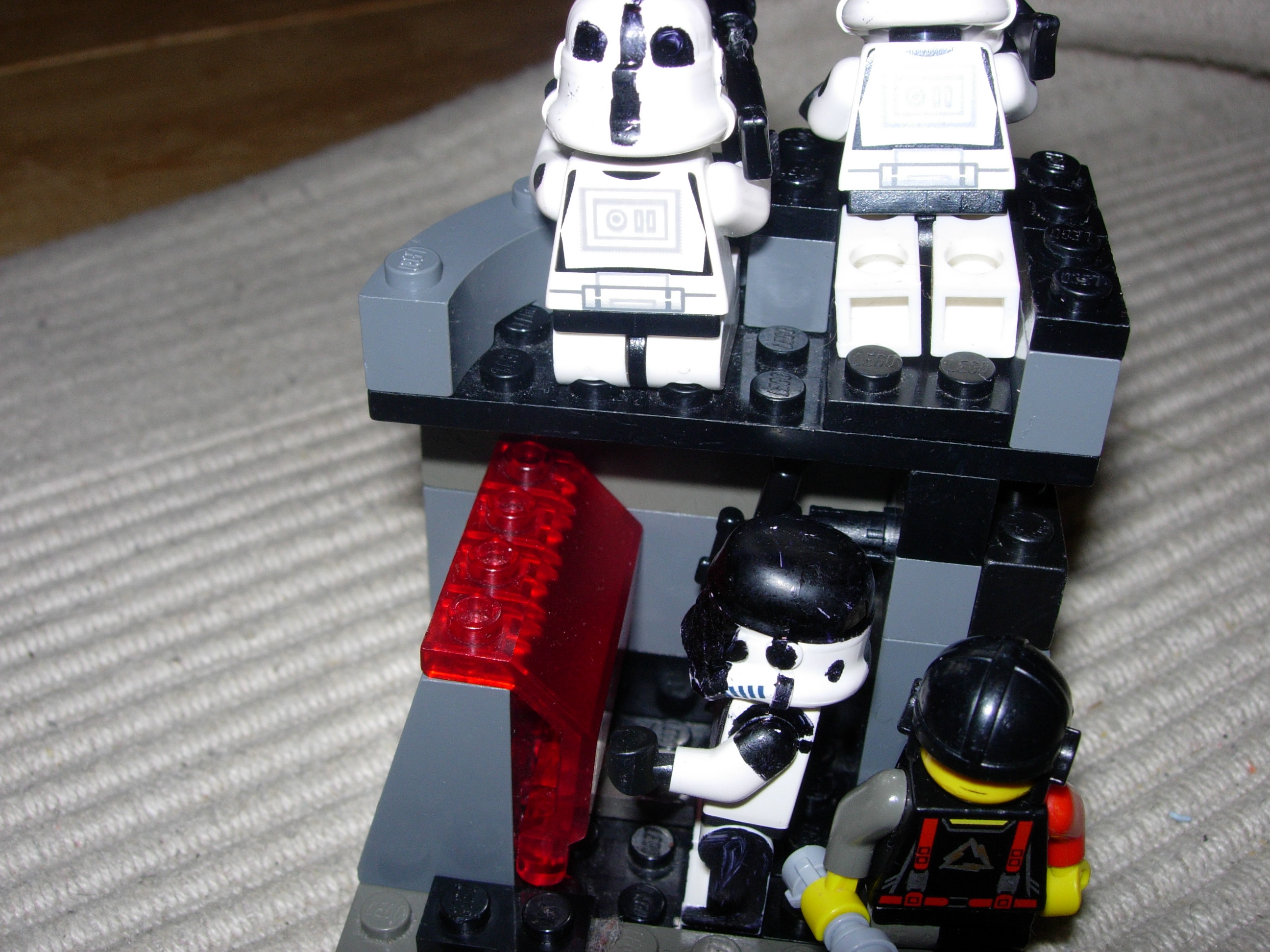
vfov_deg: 35.1
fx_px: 1504
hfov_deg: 45.8
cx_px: 635
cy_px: 476
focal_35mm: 41
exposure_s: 1/64
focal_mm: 8.5
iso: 79
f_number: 4.9
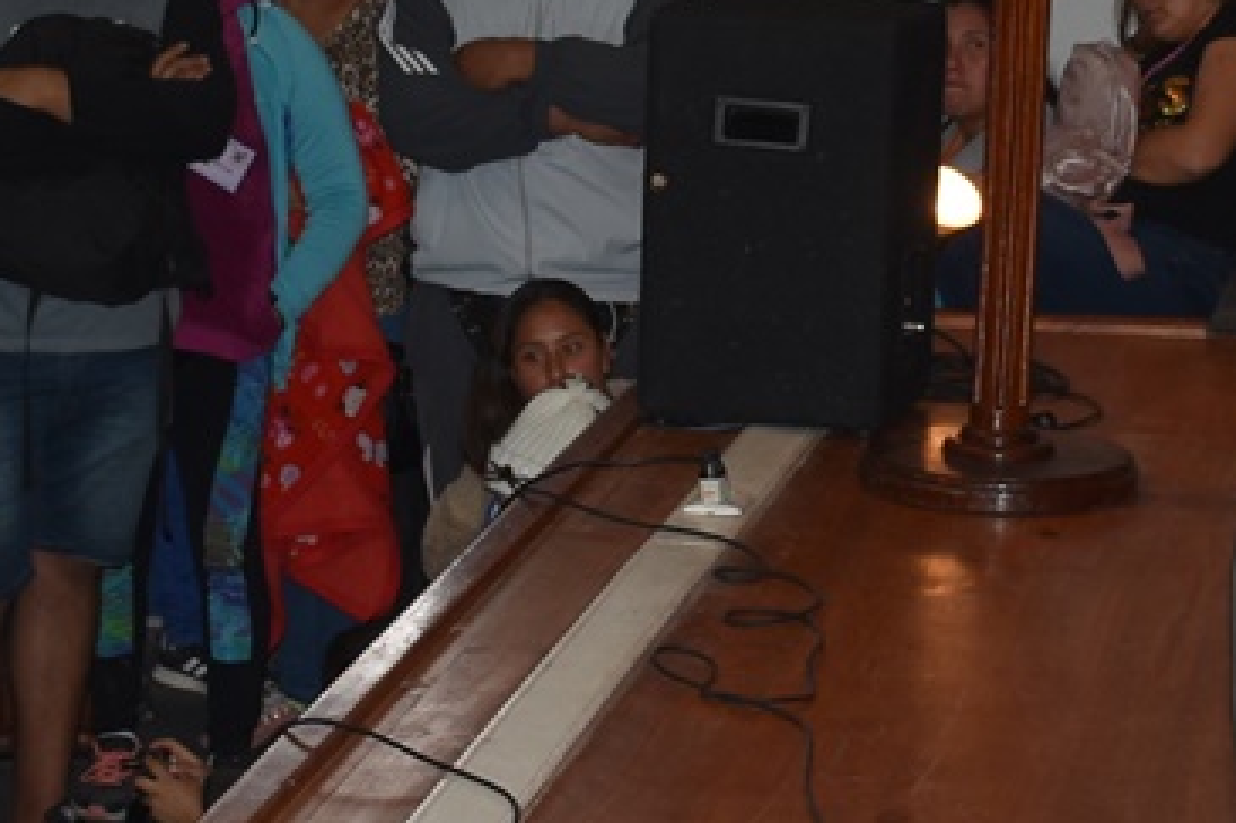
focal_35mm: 148
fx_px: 5079
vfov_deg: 9.2
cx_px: 867
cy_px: 152
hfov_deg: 13.8
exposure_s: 1/60
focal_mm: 20
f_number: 3.5
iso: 200
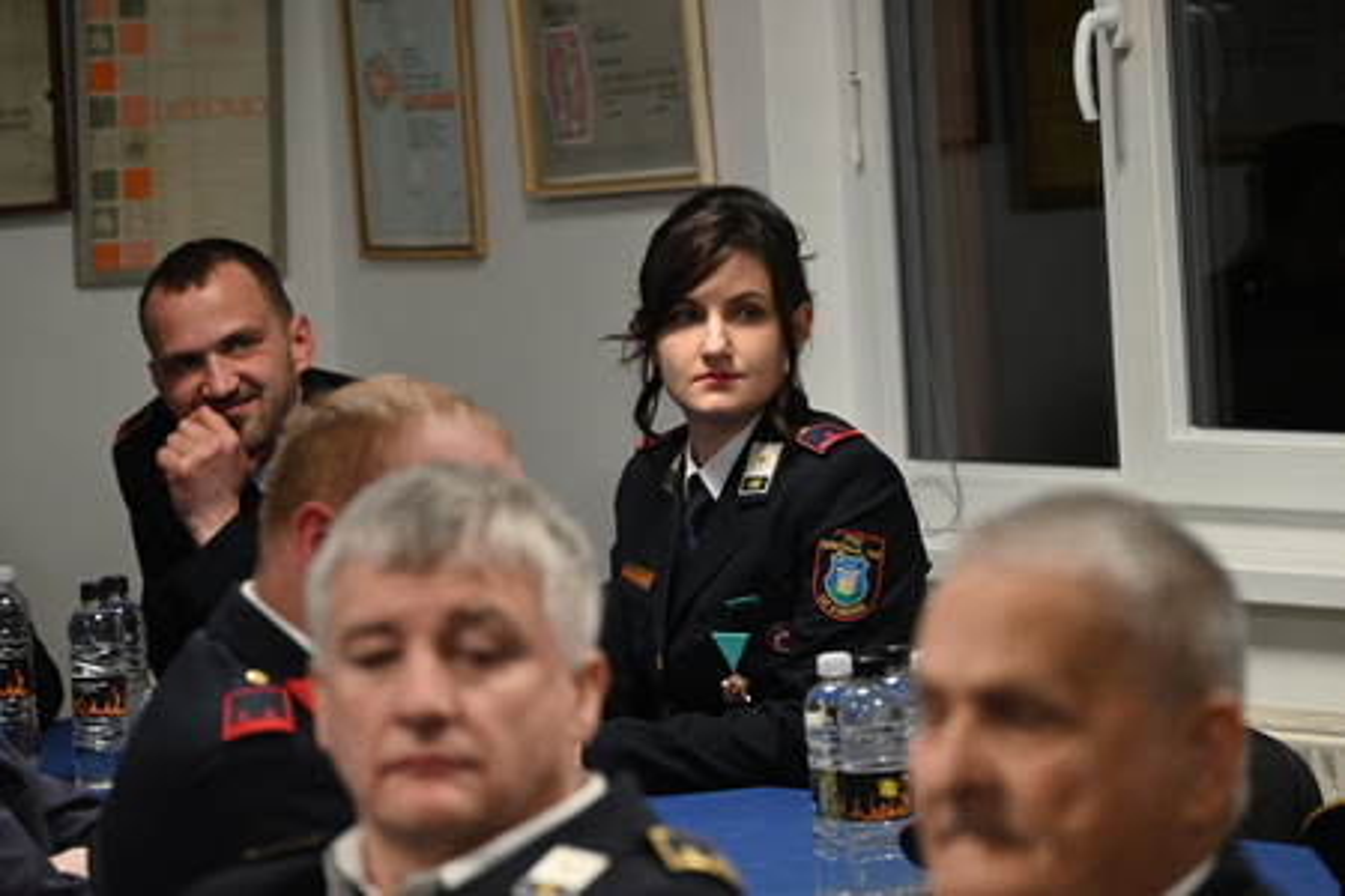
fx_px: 7098
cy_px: 448
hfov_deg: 10.8
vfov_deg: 7.2
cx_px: 672
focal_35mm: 190
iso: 3200
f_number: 6.3
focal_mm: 190
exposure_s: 1/160
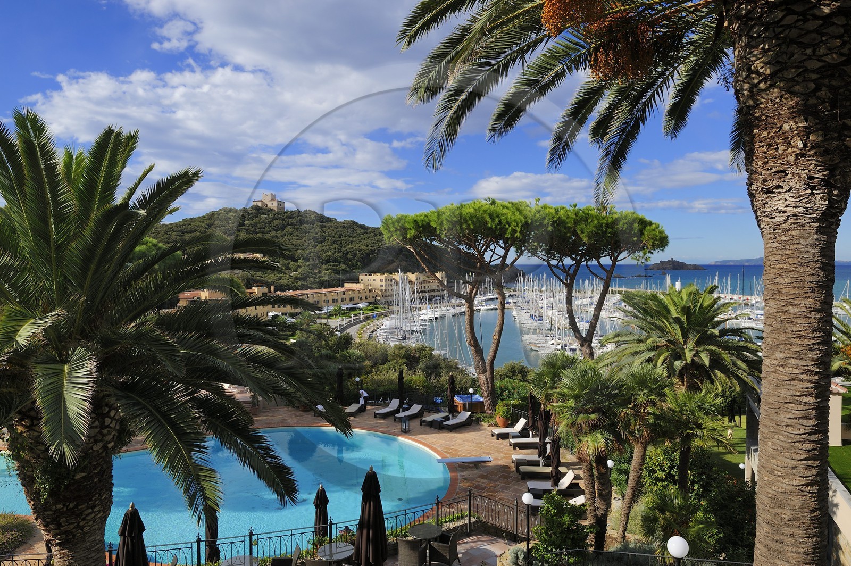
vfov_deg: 53.1
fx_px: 567
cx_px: 426
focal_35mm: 24
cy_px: 283
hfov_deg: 73.8
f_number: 10
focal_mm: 24
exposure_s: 1/400
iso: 200
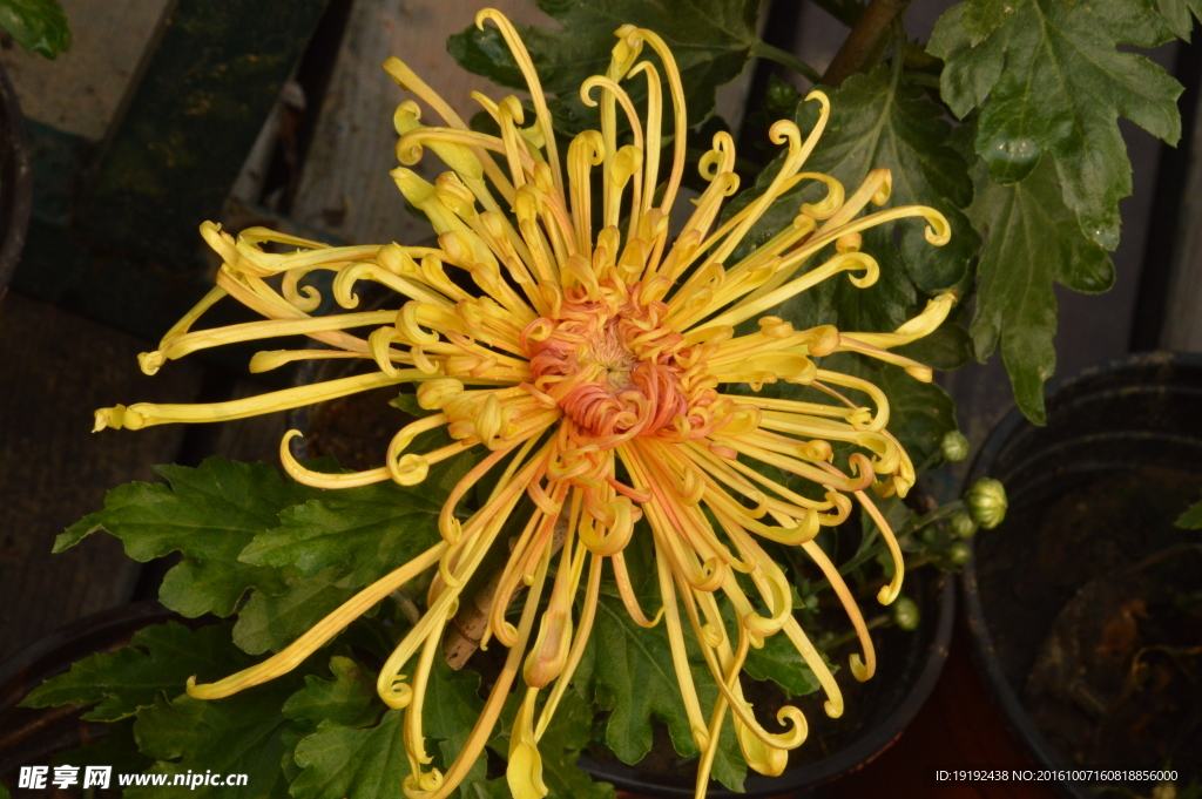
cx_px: 601
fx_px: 5004
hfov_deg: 13.7
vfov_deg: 9.1
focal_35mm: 150
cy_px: 400
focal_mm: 100
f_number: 20
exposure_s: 1/250
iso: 720
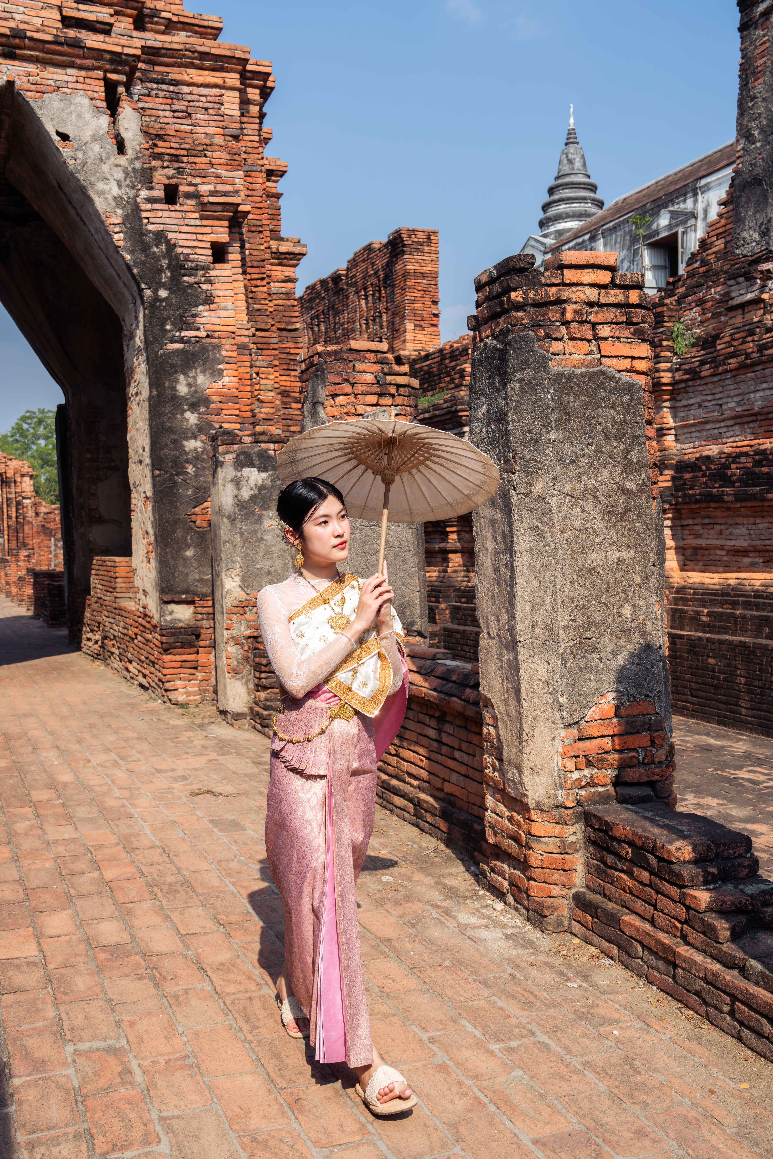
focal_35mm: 34
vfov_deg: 55.8
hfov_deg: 38.9
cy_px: 580
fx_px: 1095
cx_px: 386
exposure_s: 1/800
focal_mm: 34
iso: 200
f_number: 7.1
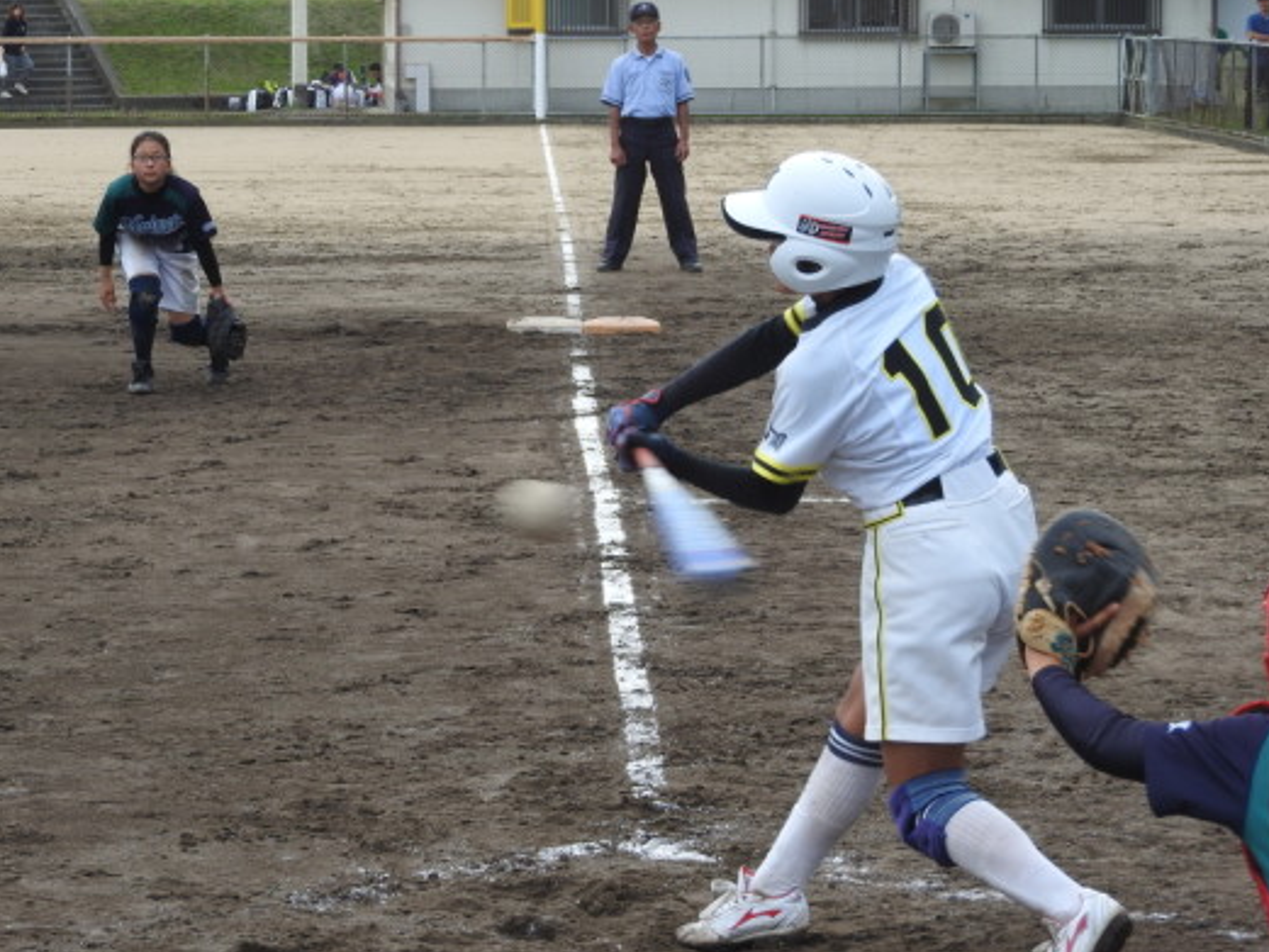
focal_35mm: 144
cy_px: 470
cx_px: 570
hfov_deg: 13.7
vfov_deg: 10.3
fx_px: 5280
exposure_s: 1/250
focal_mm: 22.4
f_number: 5
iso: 100
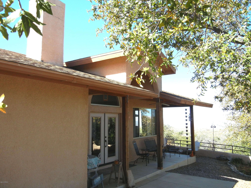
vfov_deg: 46.8
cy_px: 94
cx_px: 126
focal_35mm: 30
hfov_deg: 60.0
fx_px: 218
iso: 160
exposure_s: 1/715
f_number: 3.5
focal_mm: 5.4
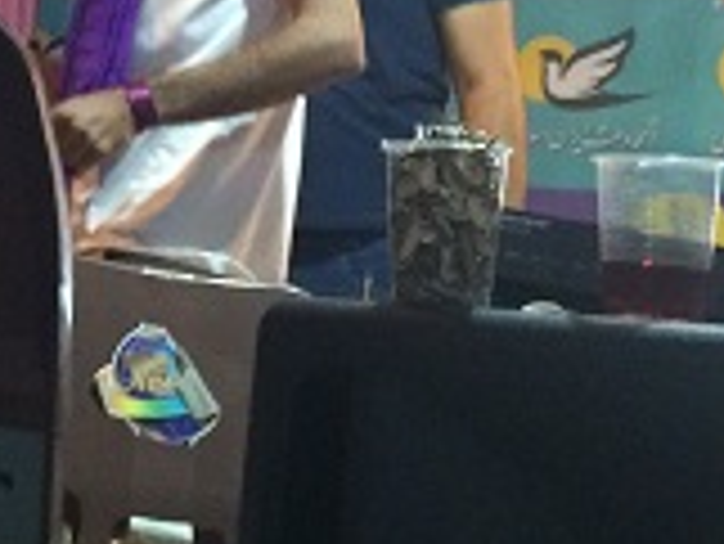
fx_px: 2407
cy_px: 22
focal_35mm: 115
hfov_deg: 16.5
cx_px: -103
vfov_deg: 12.8
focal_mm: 4.15
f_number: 2.2
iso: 250
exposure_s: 1/25
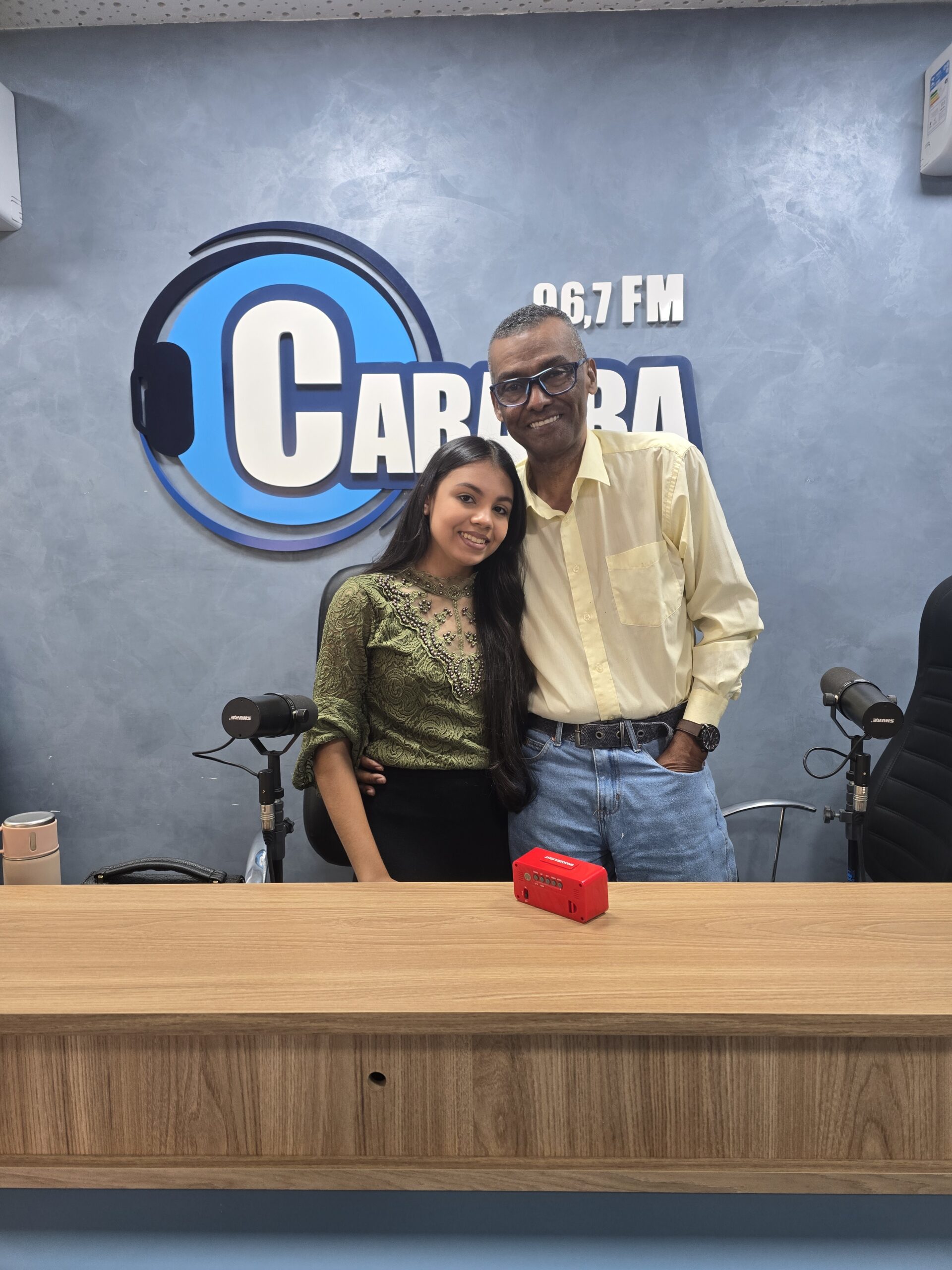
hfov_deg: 58.9
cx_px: 476
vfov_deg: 73.9
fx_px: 843
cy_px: 635
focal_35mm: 23
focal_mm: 6.3
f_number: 1.7
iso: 100
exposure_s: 1/66
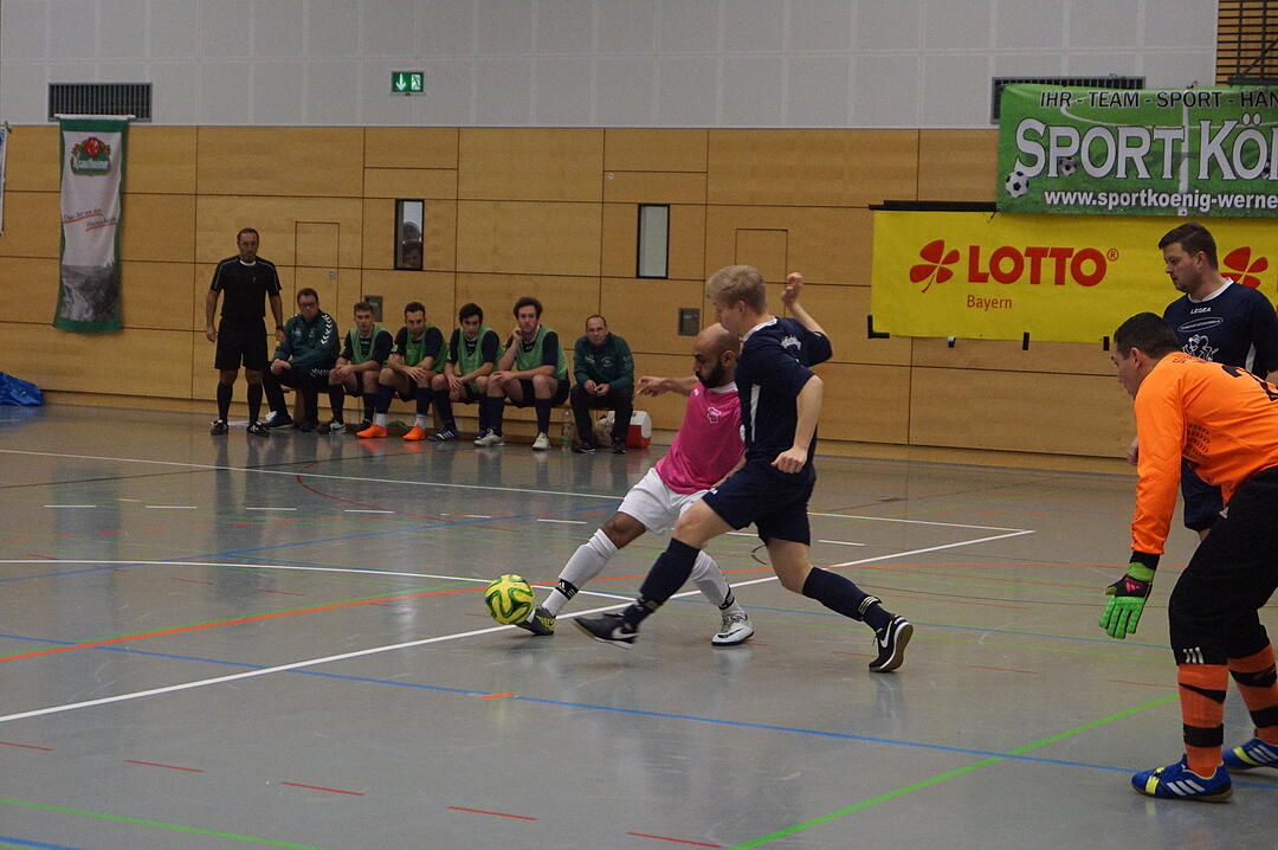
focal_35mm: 82
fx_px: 2926
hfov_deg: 24.6
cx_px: 639
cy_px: 425
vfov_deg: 16.5
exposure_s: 1/200
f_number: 5.6
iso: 3200
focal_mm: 55
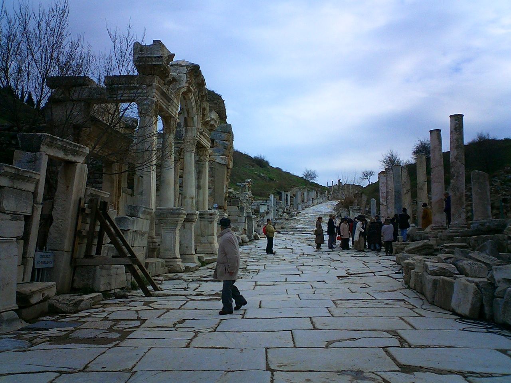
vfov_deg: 38.7
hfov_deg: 50.1
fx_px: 546
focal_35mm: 37
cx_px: 256
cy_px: 192
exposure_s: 1/1600
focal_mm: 5.6
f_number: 3.5
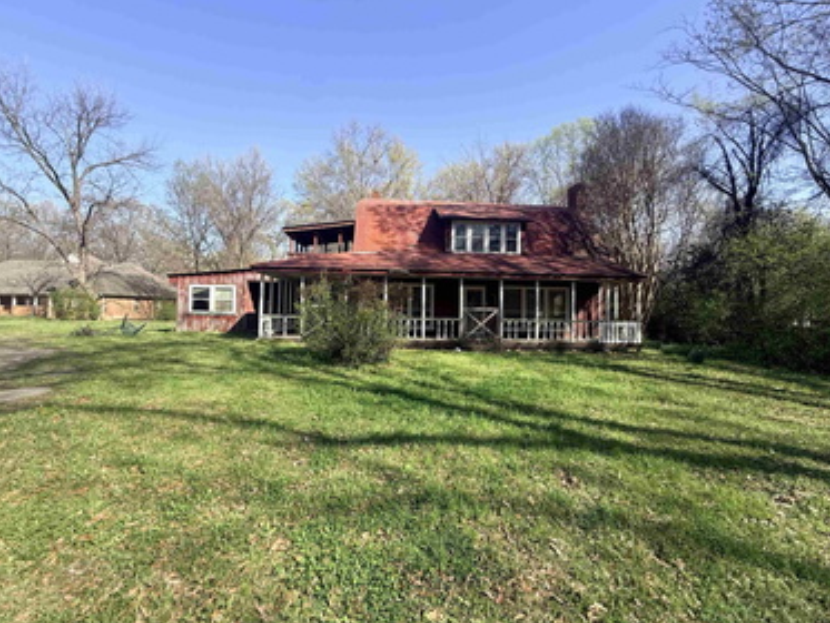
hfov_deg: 98.1
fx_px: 360
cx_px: 405
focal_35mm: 15
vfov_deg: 81.7
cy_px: 296
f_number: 2.2
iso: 50
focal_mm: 2.22
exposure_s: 1/664
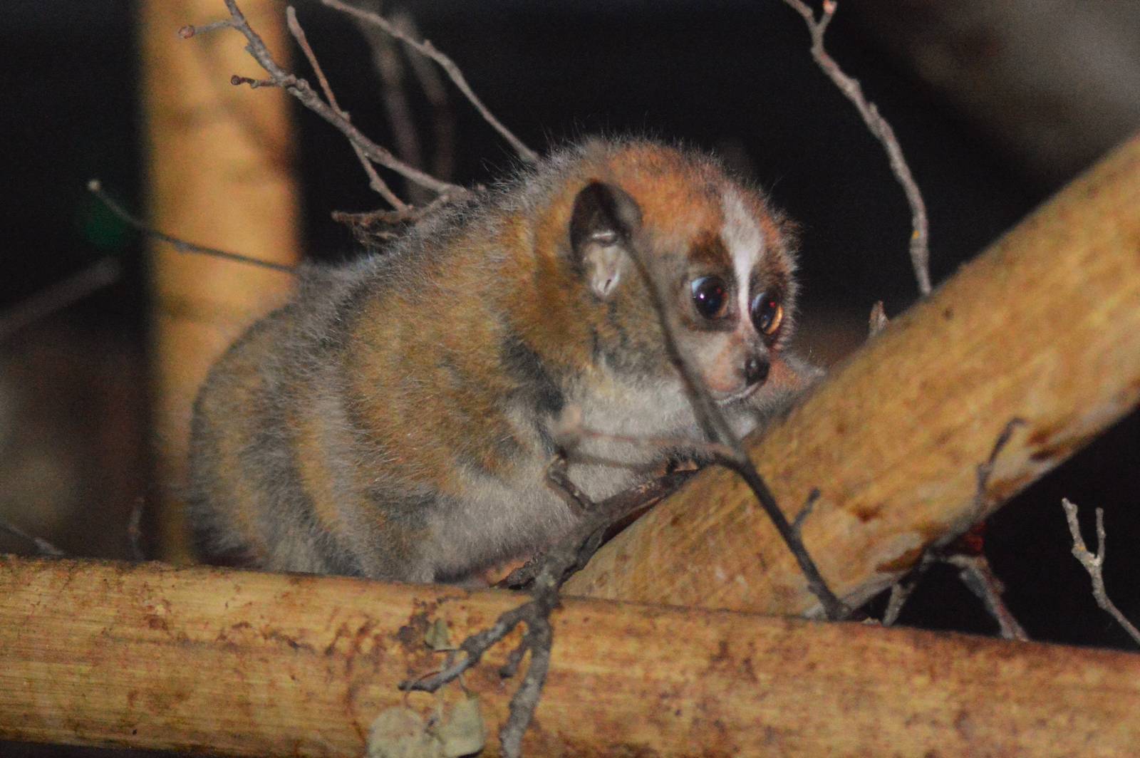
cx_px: 570
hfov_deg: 13.7
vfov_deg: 9.1
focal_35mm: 150
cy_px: 379
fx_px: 4746
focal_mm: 100
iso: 6400
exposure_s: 1/200
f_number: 4
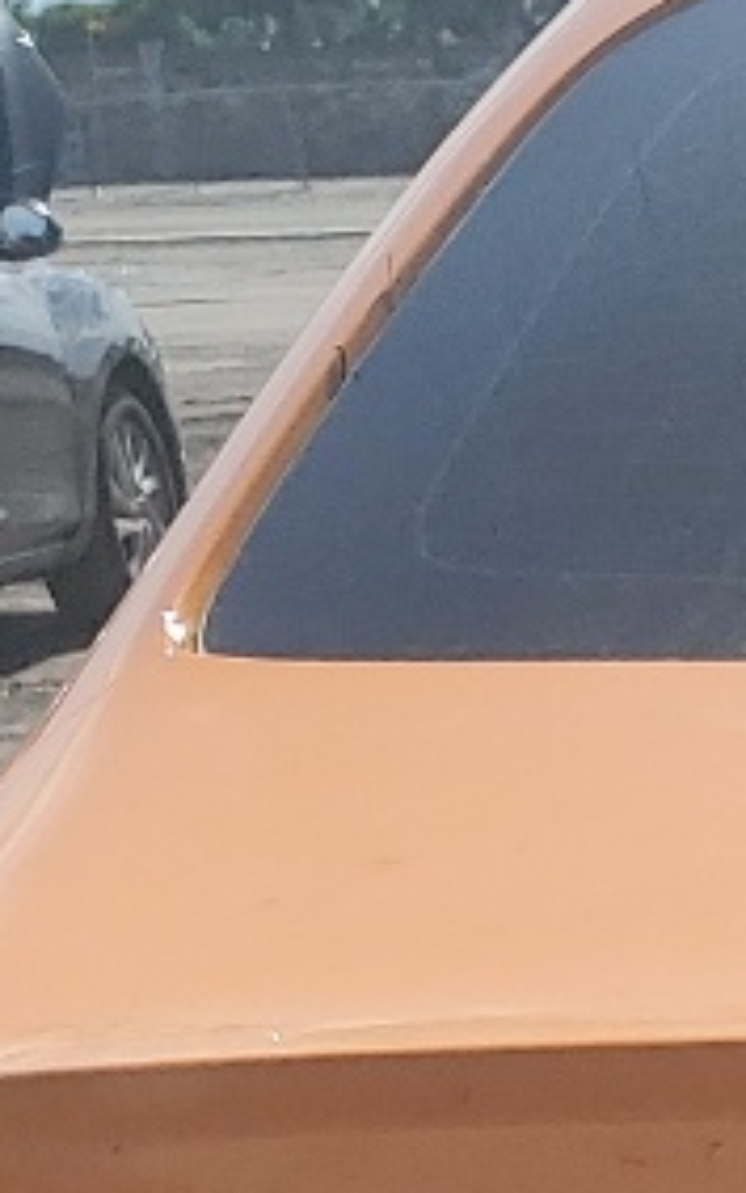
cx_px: 1972
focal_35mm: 156
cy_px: 1792
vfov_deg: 12.7
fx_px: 5072
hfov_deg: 7.7
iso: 50
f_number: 1.5
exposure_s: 1/5000
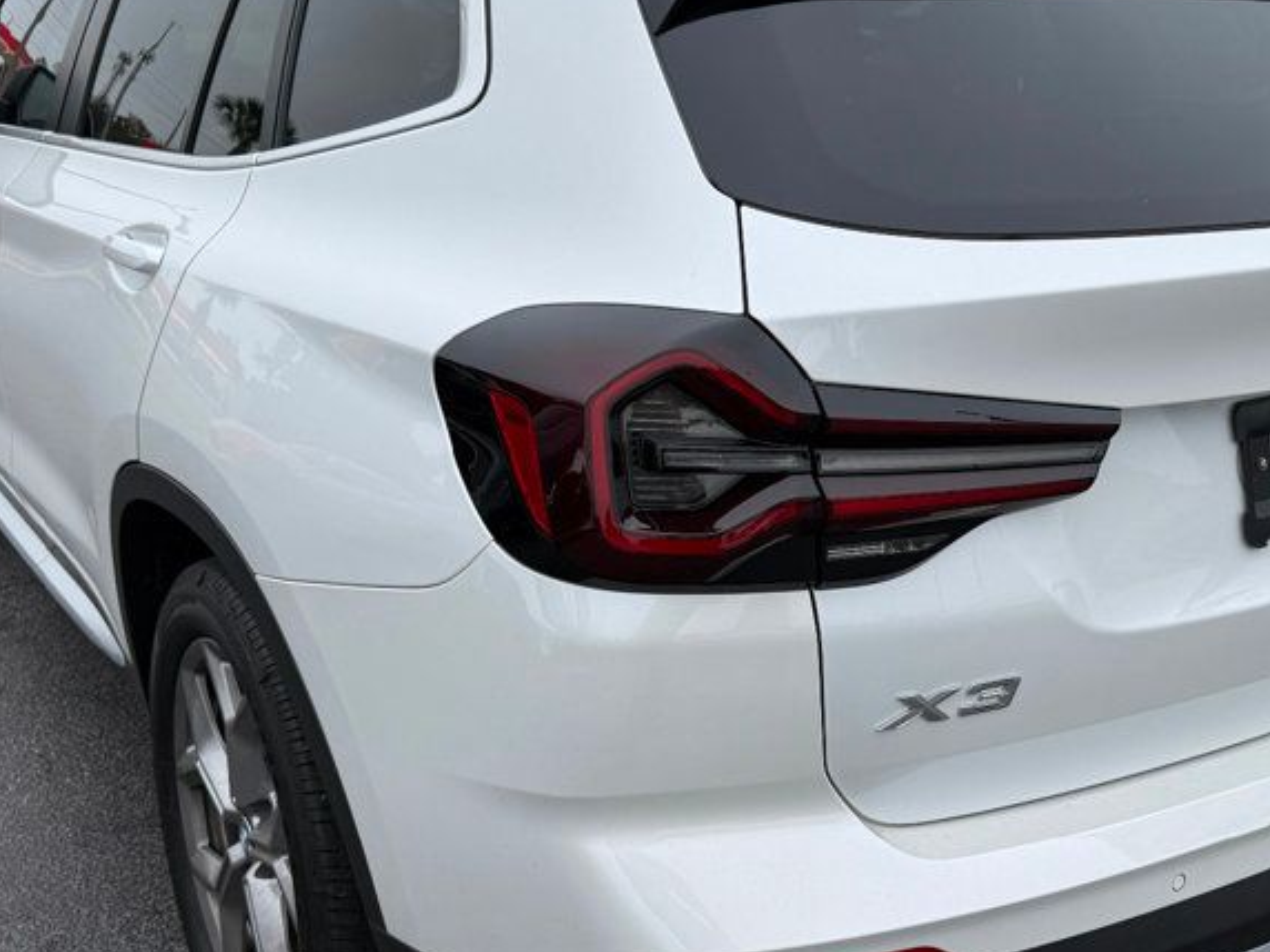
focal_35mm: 43
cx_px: 775
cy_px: 468
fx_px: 1578
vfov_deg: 33.6
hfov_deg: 43.6
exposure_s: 1/967
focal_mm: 6.76
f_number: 1.78
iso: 80
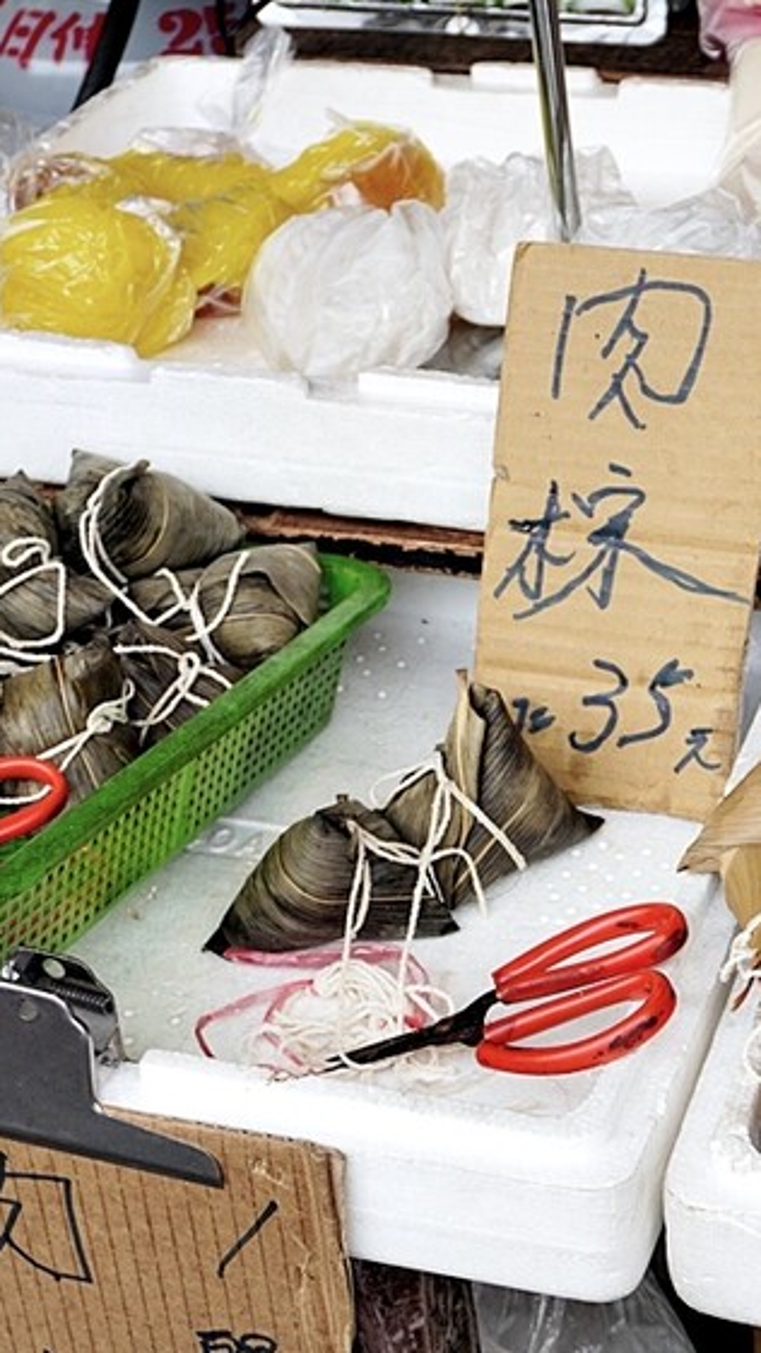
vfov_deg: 27.9
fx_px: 2727
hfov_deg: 15.8
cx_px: 592
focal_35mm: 76
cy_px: 676
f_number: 5
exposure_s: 1/160
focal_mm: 32
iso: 100
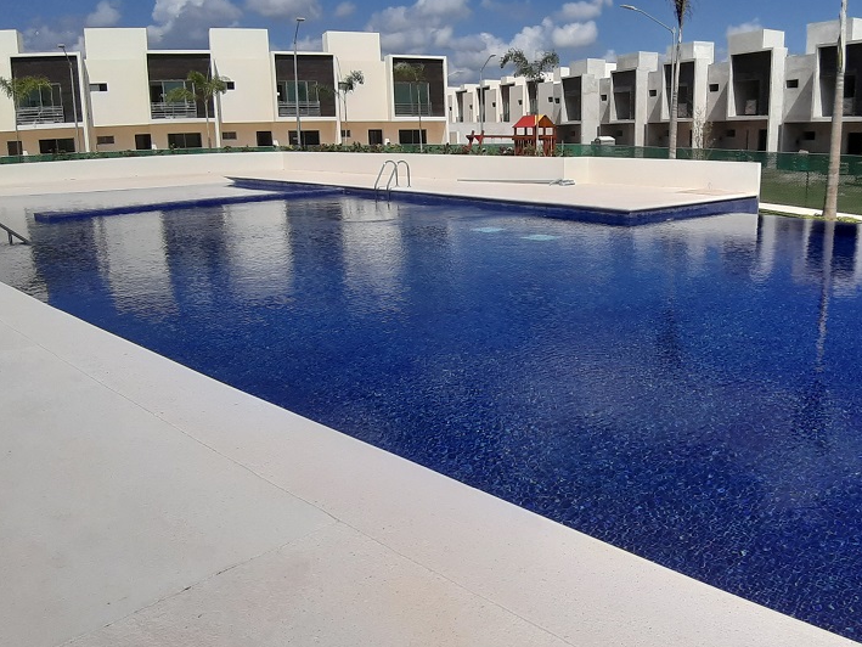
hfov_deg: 60.9
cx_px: 532
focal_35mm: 29
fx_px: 722
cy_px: 300
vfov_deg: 48.2
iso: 40
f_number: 2.4
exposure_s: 1/3390
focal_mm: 1.87
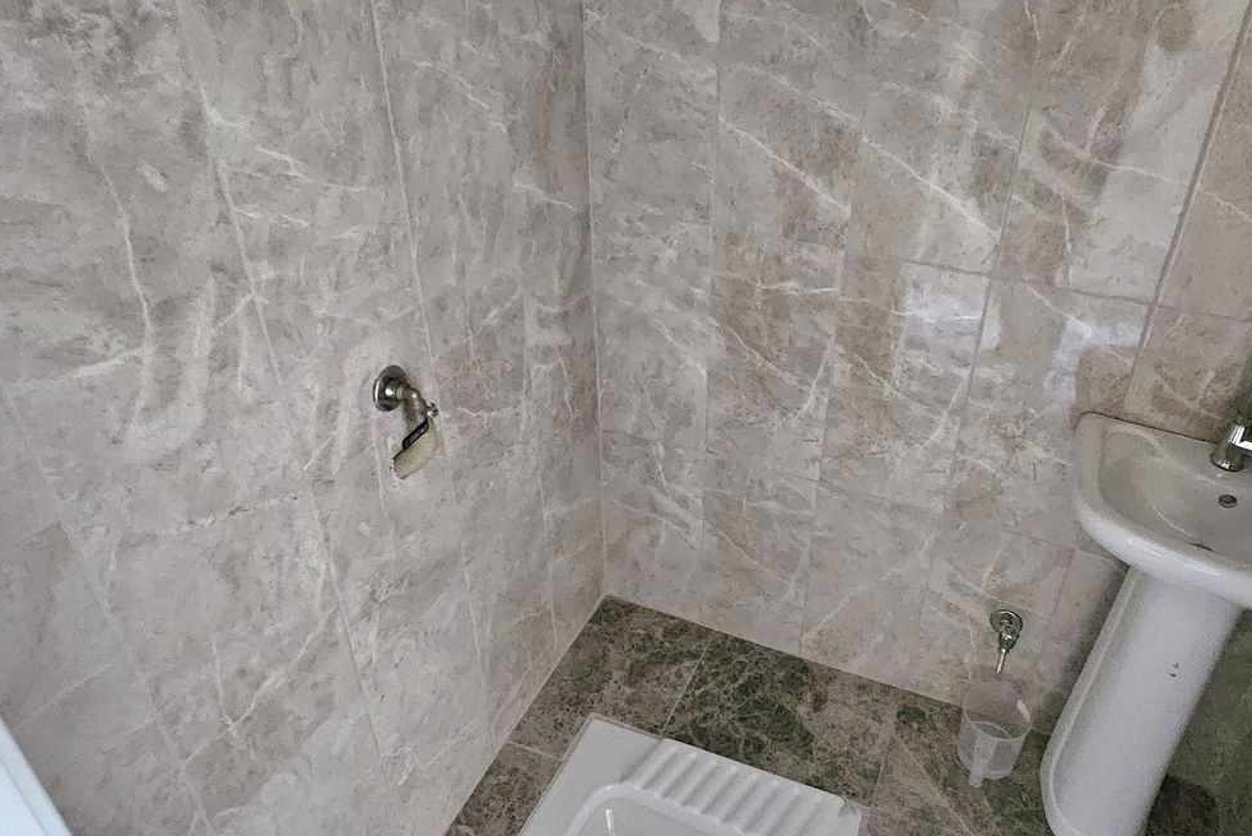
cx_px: 757
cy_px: 408
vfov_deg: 57.3
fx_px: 765
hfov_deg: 77.6
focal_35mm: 22
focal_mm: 2.2
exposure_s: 1/25.1
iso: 1000
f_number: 2.2
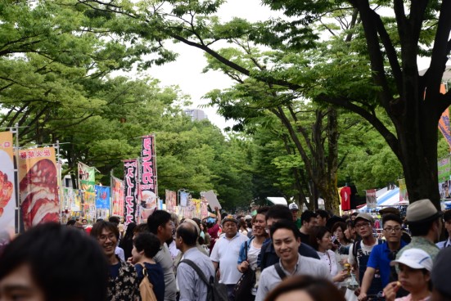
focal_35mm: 66
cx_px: 226
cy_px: 150
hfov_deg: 30.5
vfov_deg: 20.6
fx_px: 827
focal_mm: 66
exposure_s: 1/1000
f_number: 5
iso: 1000
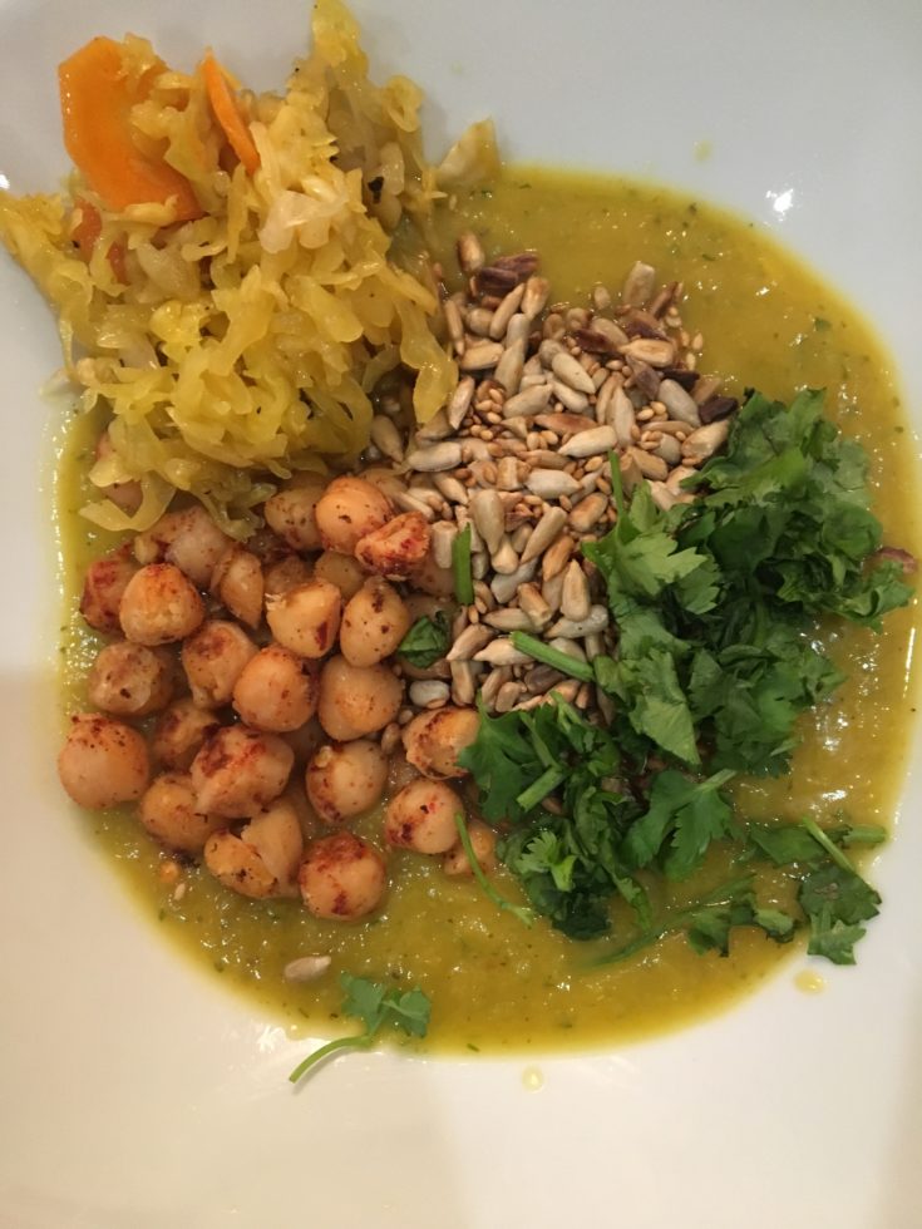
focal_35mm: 29
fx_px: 1030
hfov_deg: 48.2
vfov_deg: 61.7
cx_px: 461
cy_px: 614
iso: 200
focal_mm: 4.15
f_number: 2.2
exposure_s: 1/17
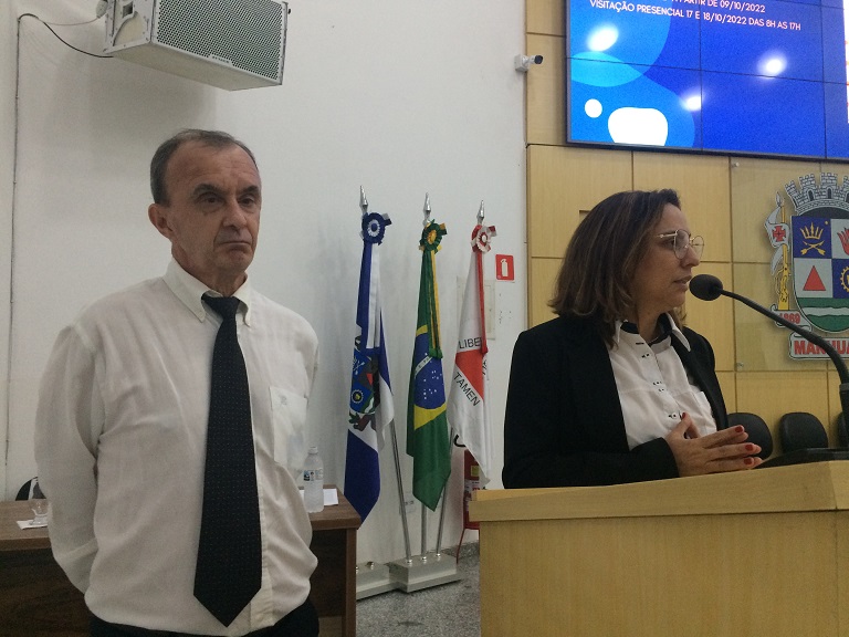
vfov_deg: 48.2
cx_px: 424
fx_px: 711
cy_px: 318
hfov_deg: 61.7
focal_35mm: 29
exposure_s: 1/30
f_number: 2.2
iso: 160
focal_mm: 4.15
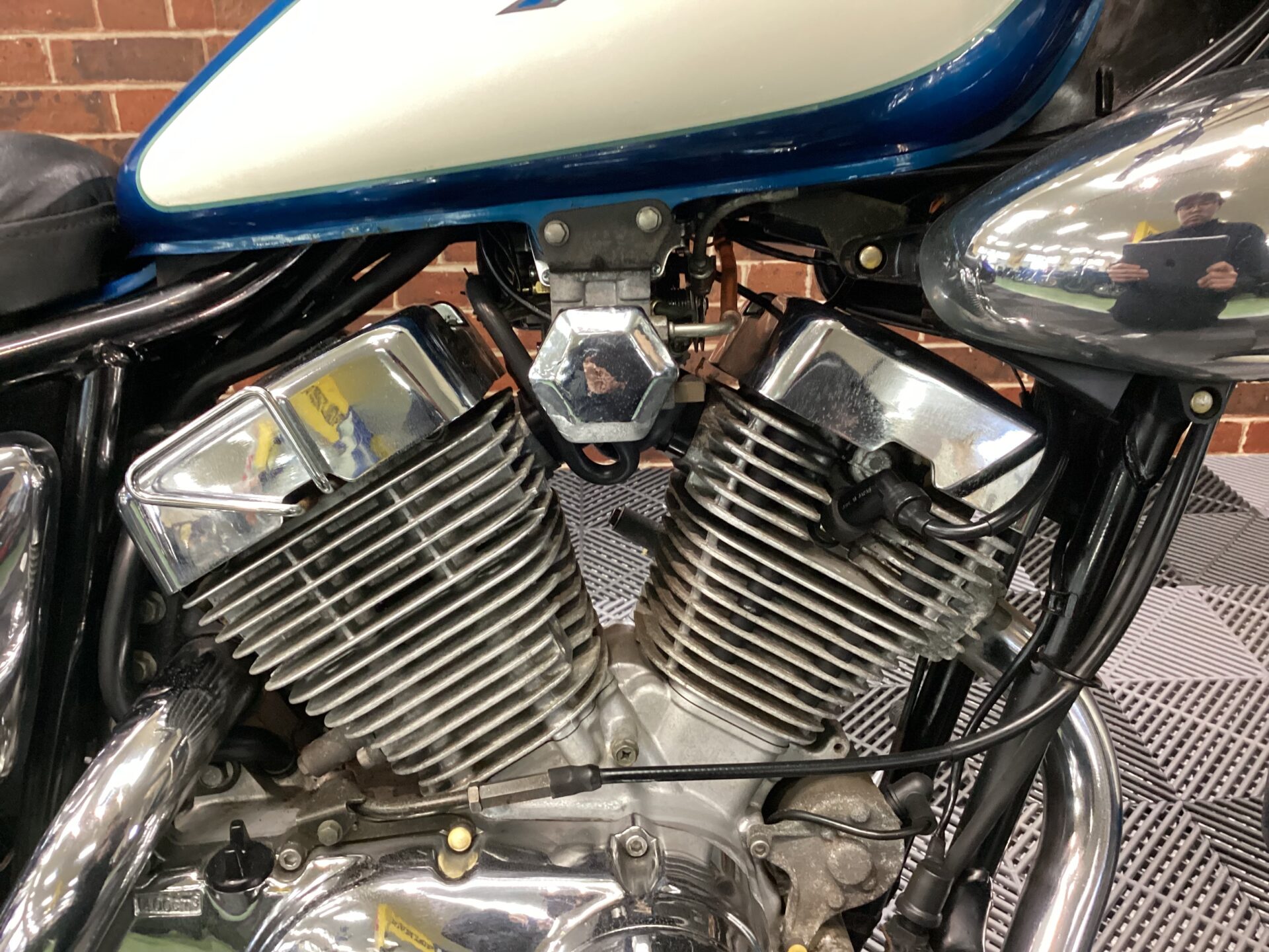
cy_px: 476
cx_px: 634
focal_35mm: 31
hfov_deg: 58.4
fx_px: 1136
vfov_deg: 45.4
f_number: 2.4
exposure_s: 1/40
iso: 400
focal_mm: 3.3
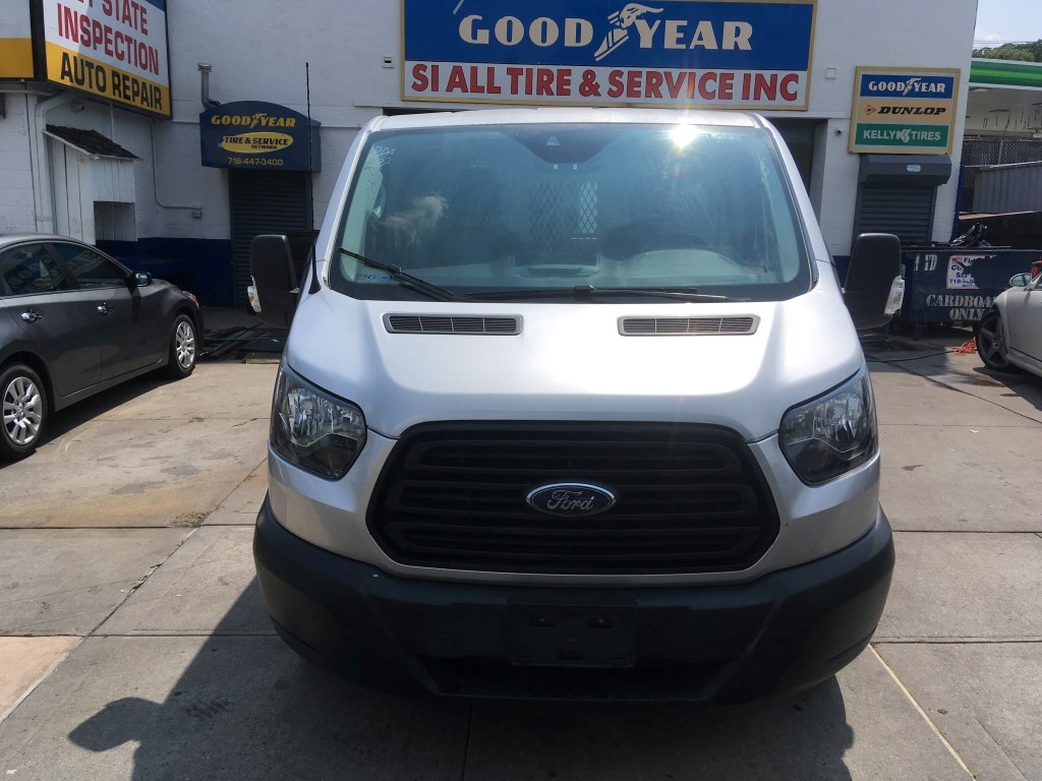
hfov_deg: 61.7
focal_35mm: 29
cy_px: 390
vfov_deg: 48.2
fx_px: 873
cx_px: 521
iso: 25
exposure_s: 1/2747
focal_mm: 4.15
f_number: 2.2
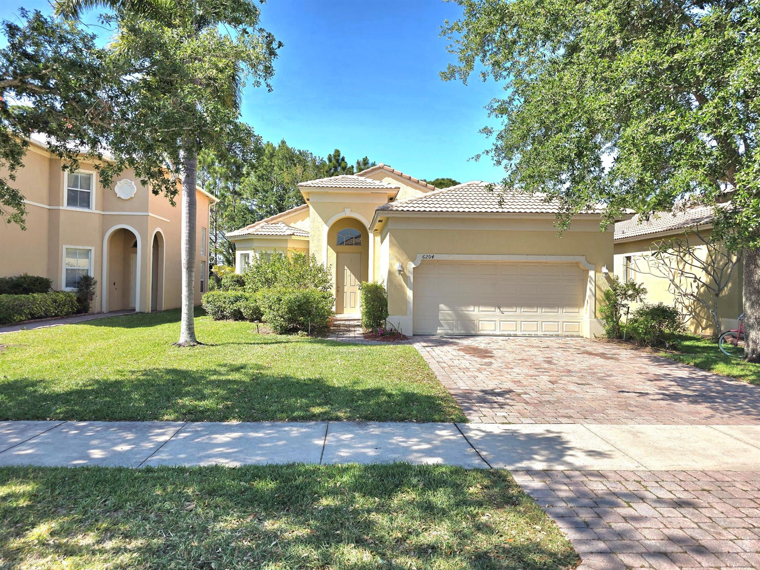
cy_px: 285
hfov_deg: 73.9
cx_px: 380
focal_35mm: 23
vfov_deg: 58.9
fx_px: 505
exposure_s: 1/769
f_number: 1.7
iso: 12
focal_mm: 6.3
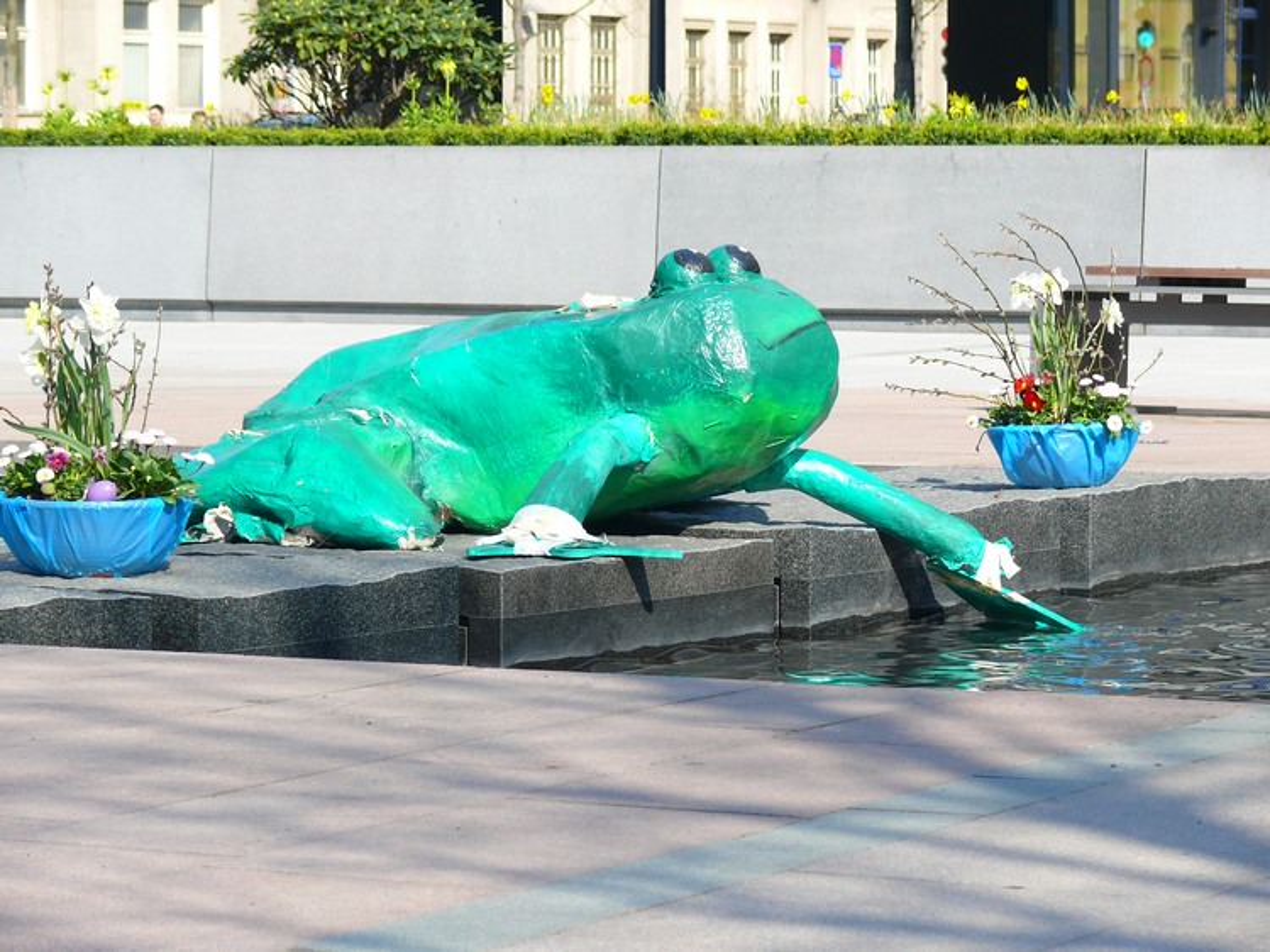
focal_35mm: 162
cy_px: 476
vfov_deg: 9.2
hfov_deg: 12.2
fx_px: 5942
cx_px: 635
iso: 100
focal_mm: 34.3
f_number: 4
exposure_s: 1/160
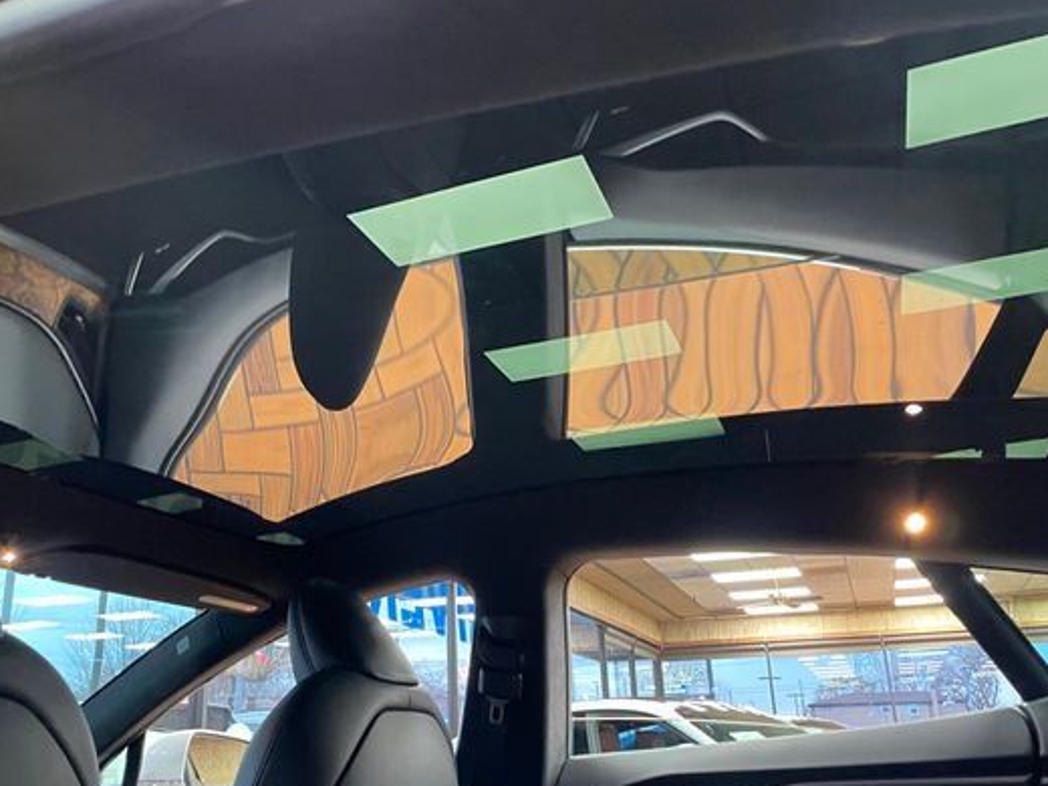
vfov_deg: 44.1
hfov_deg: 56.6
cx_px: 443
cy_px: 445
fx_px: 969
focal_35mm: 32
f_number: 1.6
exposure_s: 1/40
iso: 400
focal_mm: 4.2
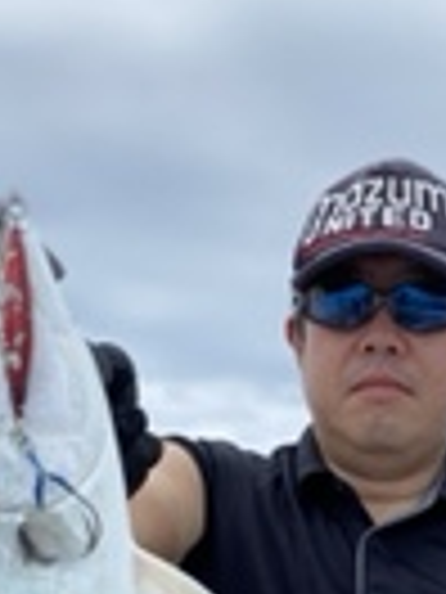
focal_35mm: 79
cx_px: 383
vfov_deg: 22.1
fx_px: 1357
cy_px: 778
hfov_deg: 18.4
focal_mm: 4.25
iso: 32
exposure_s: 1/2463
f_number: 1.8
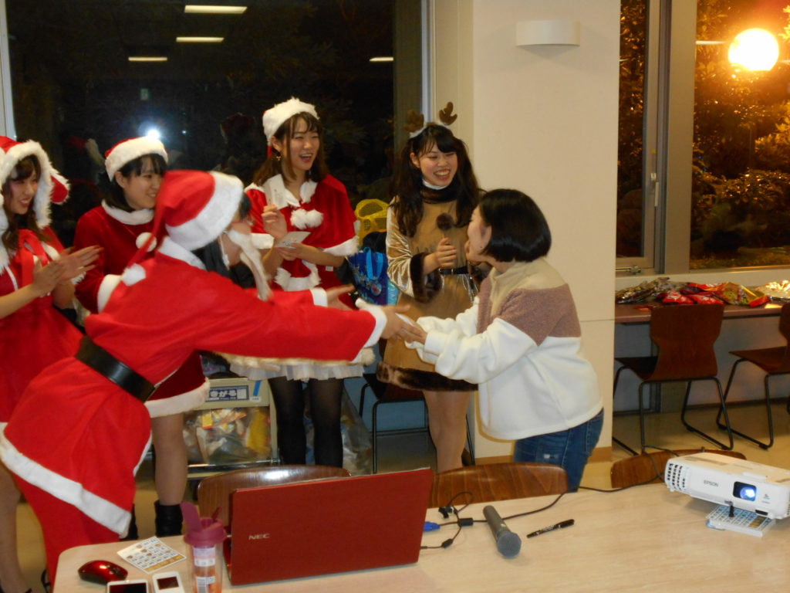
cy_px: 296
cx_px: 395
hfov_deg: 42.9
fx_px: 1004
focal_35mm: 44
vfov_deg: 32.9
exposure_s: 1/30
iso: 400
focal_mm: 7.7
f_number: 4.2
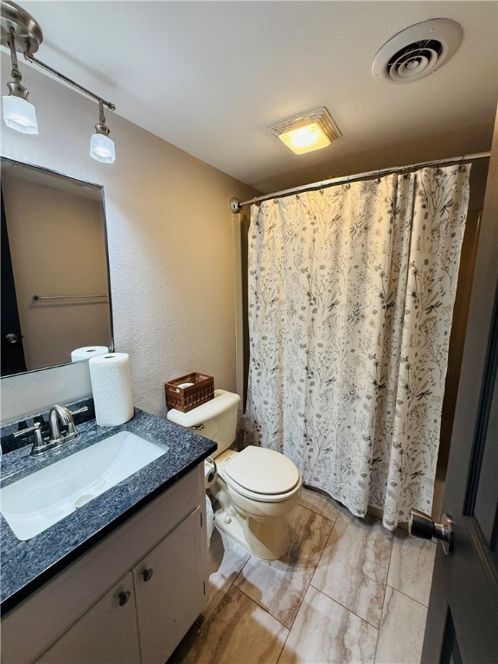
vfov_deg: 102.1
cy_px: 332
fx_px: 269
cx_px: 249
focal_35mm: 14
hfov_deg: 85.7
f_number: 2.2
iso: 250
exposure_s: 1/120
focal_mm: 2.22
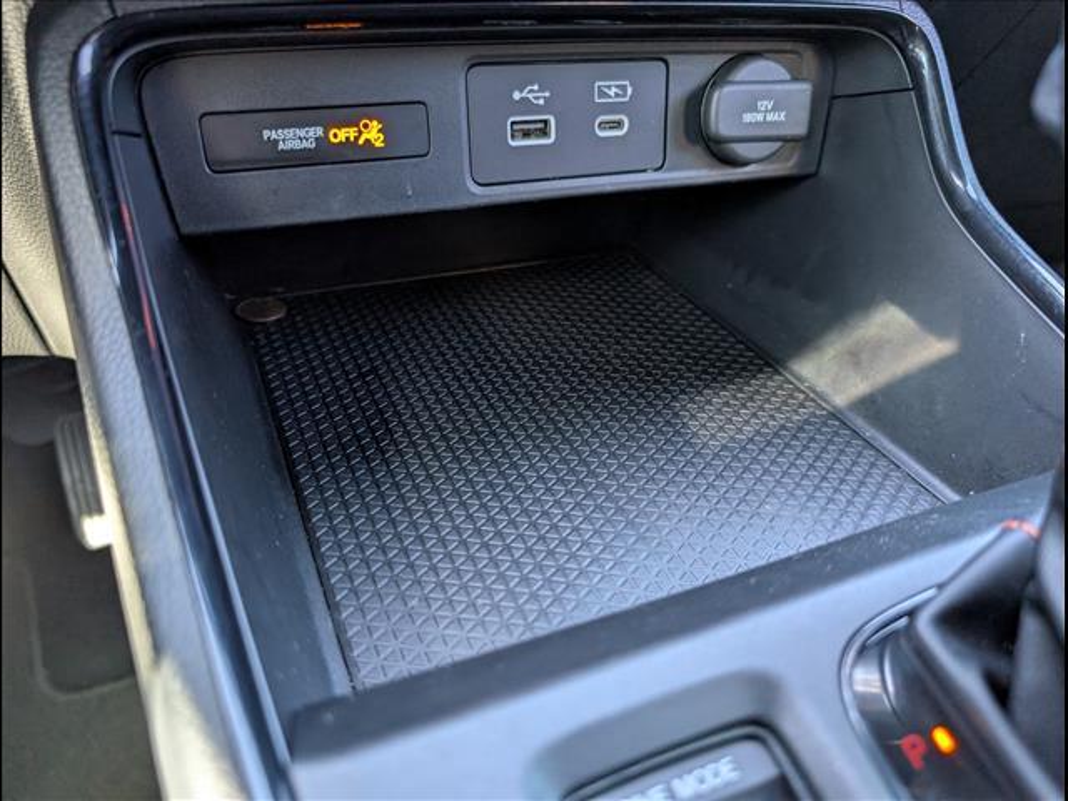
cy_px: 400
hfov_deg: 71.6
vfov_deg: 56.8
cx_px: 534
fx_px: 740
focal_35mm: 24
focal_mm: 6.9
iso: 548
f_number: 1.68
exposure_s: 1/143
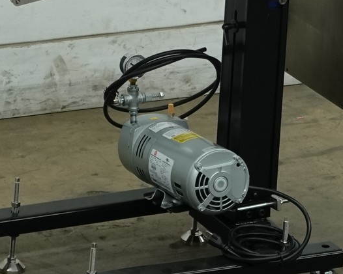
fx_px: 3005
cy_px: -37
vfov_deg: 5.2
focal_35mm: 296
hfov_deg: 6.5
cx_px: 124
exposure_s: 1/100
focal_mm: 29.67
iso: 320
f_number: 4
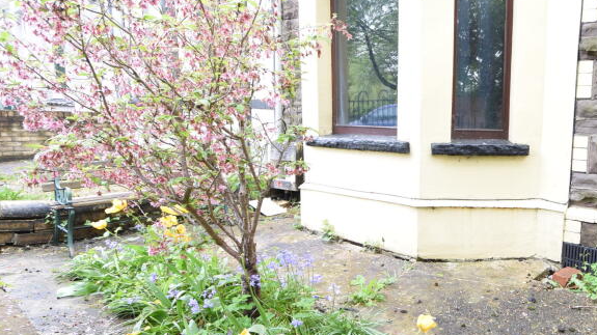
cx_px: 477
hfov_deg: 62.3
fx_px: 443
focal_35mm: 28
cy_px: 182
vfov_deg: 41.4
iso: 800
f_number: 5.6
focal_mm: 10
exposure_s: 1/125
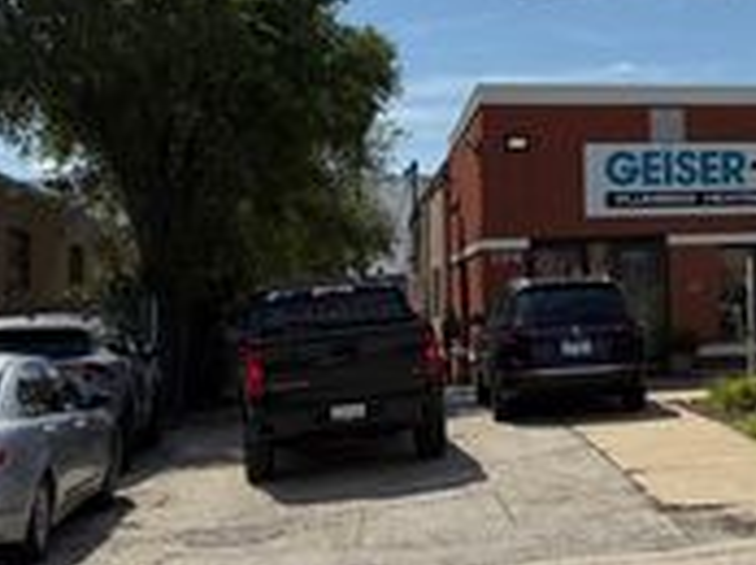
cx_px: 769
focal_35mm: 69
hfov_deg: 26.6
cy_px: 133
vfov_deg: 21.1
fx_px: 1505
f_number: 1.78
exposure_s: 1/8130
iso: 80
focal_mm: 6.76
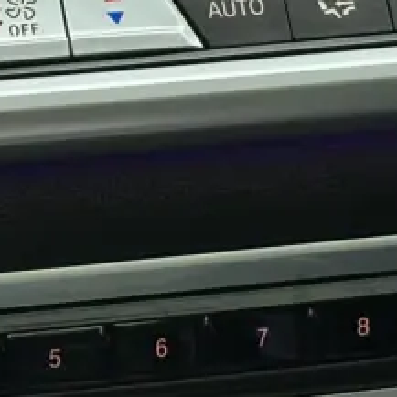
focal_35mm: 282
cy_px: -26
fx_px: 3659
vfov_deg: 6.2
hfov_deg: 6.2
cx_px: -132
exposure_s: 1/51
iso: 125
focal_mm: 6.86
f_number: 1.78
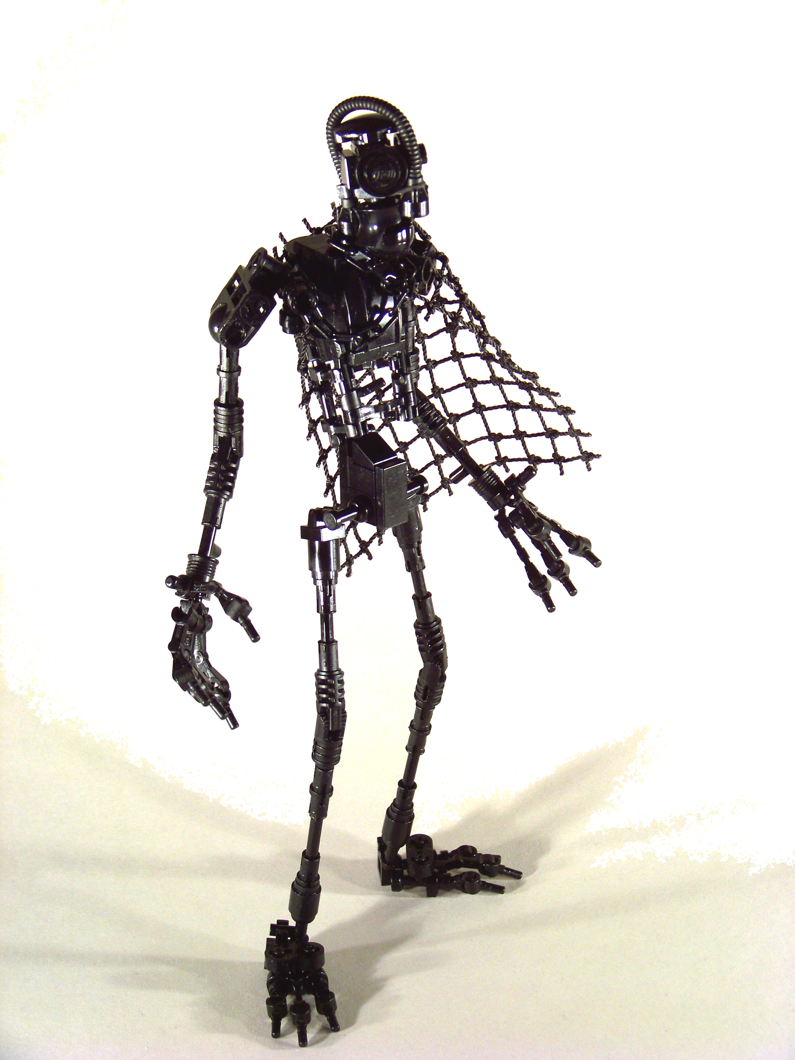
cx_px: 398
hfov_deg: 18.9
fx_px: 2388
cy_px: 530
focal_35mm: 78
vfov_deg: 25.0
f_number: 3.2
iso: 70
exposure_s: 1/50
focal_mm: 13.2
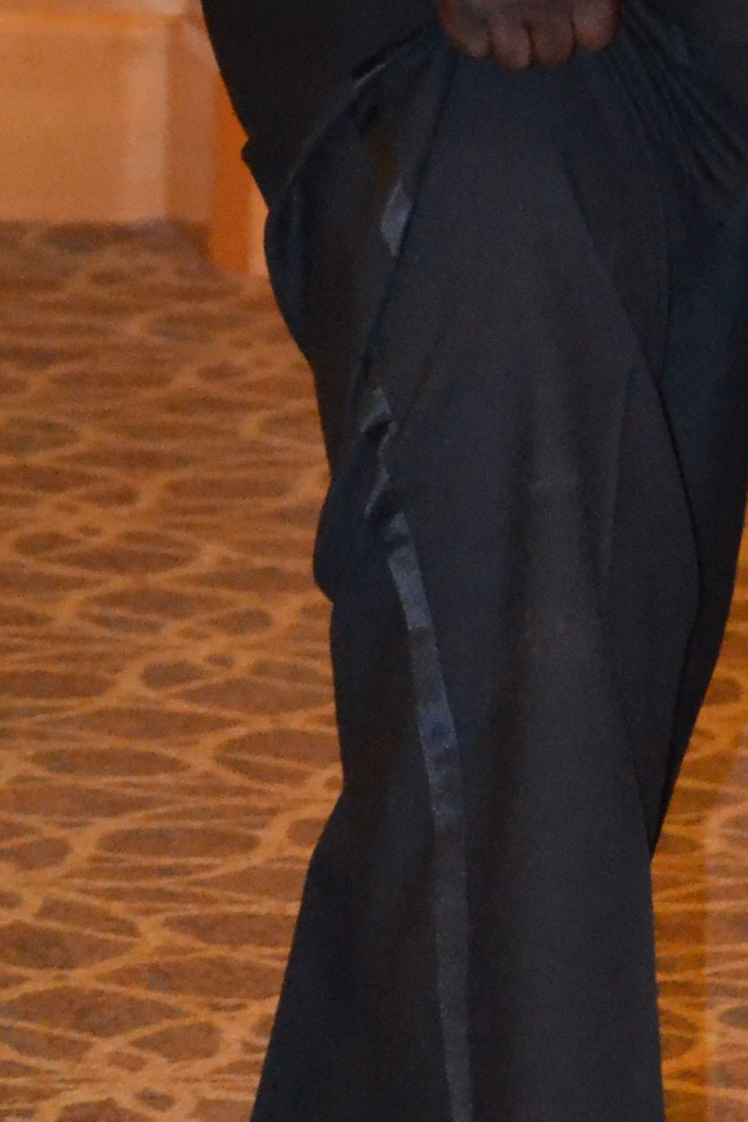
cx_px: 1181
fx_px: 9435
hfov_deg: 4.5
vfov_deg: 6.8
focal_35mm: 303
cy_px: 62
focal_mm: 55
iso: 3200
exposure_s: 1/60
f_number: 4
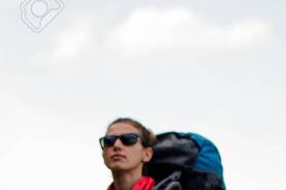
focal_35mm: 236
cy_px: 303
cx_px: -107
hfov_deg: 8.6
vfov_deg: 5.7
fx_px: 1874
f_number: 2.2
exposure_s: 1/3200
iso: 100
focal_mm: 50
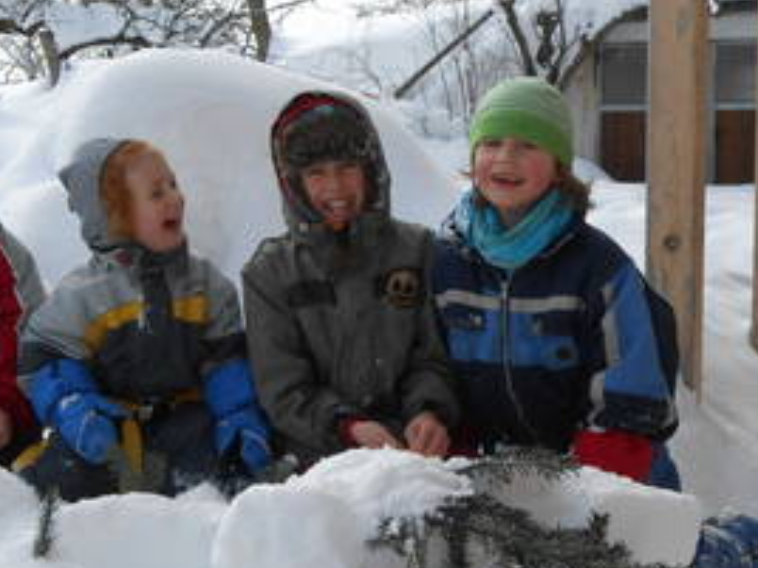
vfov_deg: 20.2
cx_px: 266
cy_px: 308
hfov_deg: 26.6
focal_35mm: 73
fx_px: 1599
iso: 80
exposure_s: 1/400
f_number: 4.8
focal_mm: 8.8
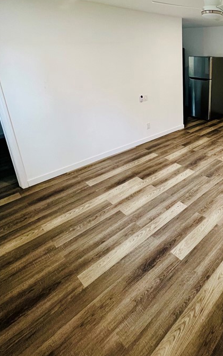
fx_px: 204
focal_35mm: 21
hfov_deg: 50.5
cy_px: 122
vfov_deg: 79.9
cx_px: 202
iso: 200
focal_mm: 1.57
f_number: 1.8
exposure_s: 1/60
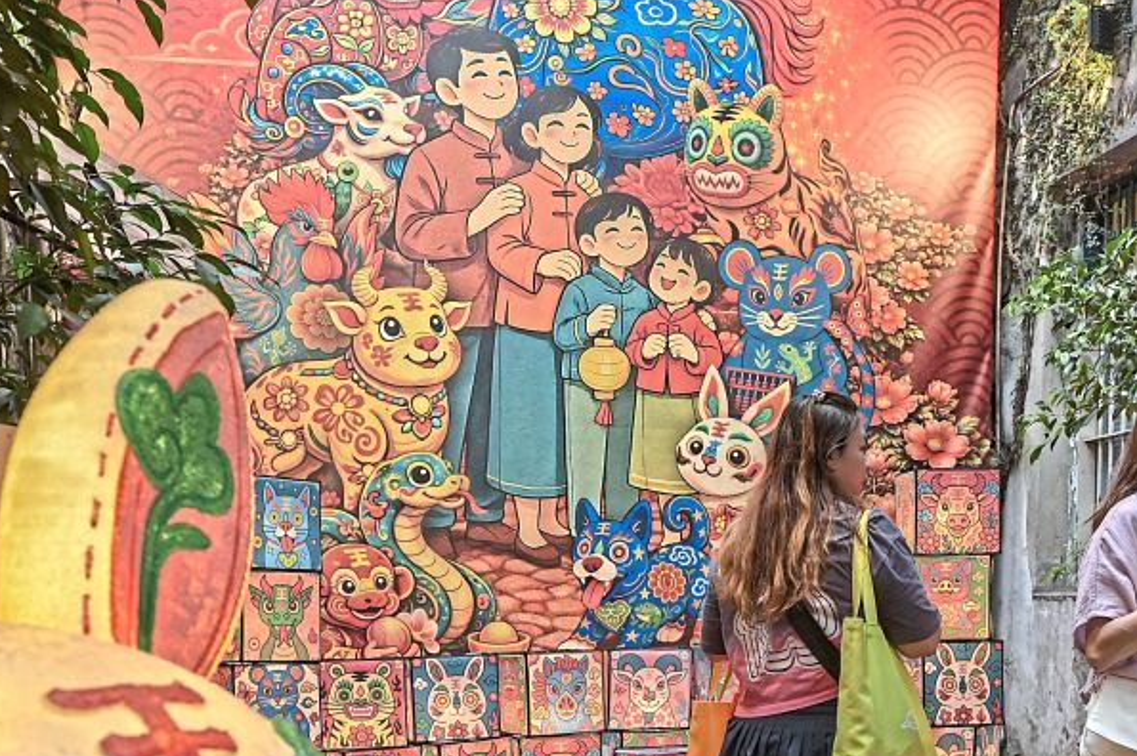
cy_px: 746
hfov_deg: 39.6
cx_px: 636
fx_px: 1578
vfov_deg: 25.7
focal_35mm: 50
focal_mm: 24
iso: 640
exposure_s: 1/200
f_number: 4
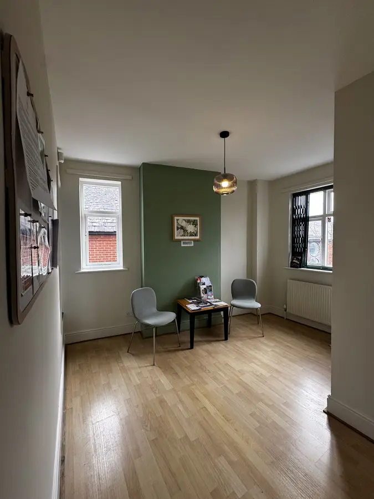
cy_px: 250
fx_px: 202
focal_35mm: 14
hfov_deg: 85.7
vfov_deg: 102.1
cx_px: 187
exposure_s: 1/99
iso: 80
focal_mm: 2.22
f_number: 2.2
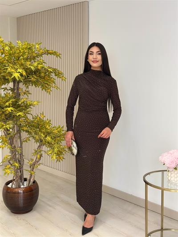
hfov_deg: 30.3
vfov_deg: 39.6
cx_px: 89
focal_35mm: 48
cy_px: 118
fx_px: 329
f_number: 1.78
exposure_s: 1/253
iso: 80
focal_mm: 6.86
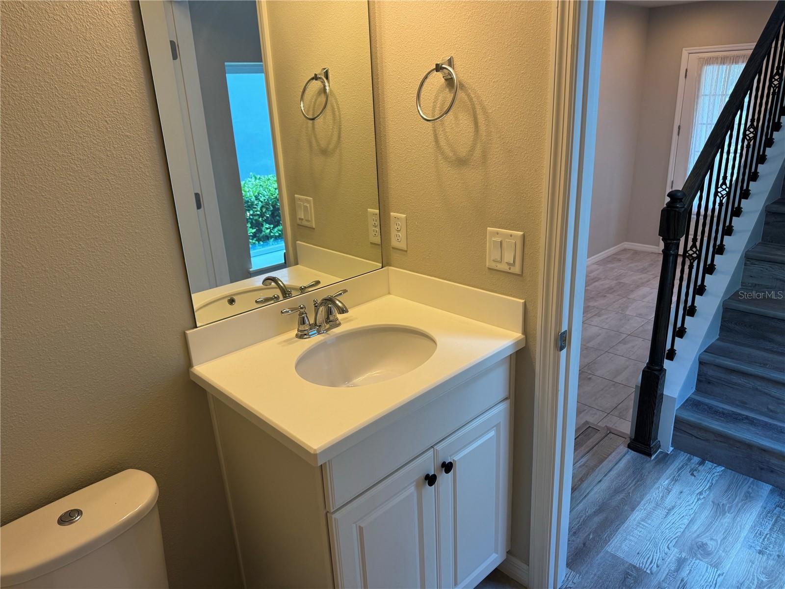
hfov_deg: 71.6
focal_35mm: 24
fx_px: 544
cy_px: 294
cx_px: 392
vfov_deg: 56.8
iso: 125
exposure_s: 1/120
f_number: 1.78
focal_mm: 6.76
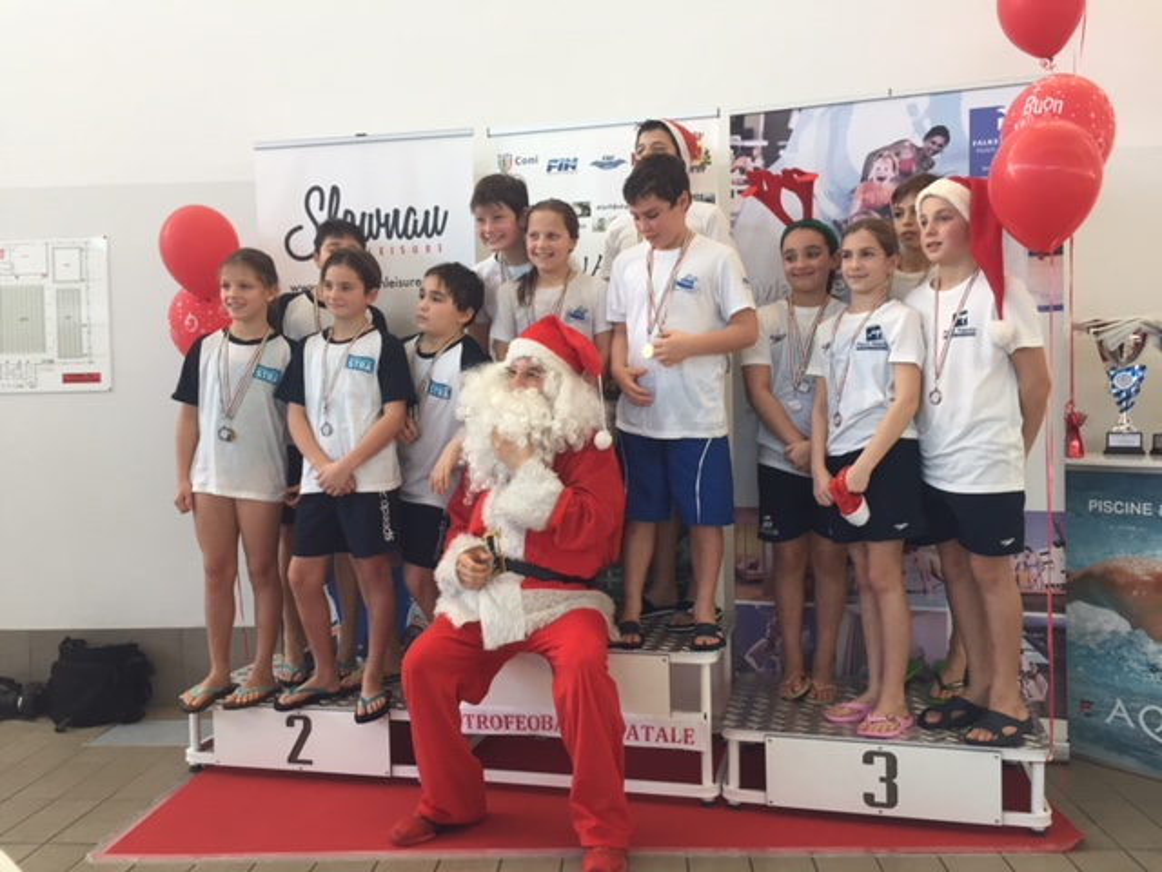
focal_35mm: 29
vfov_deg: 48.2
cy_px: 436
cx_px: 581
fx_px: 973
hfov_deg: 61.7
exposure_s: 1/33
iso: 40
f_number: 2.2
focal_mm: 4.15
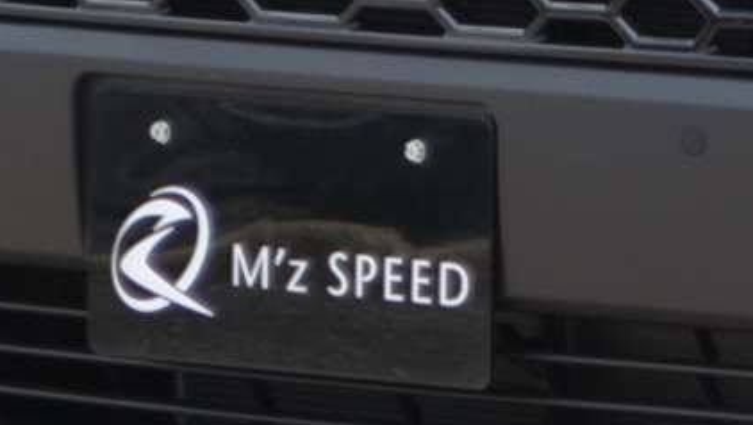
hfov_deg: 3.5
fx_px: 12242
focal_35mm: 613
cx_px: 2081
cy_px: -304
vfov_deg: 2.0
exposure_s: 1/200
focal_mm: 55
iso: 100
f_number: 5.6
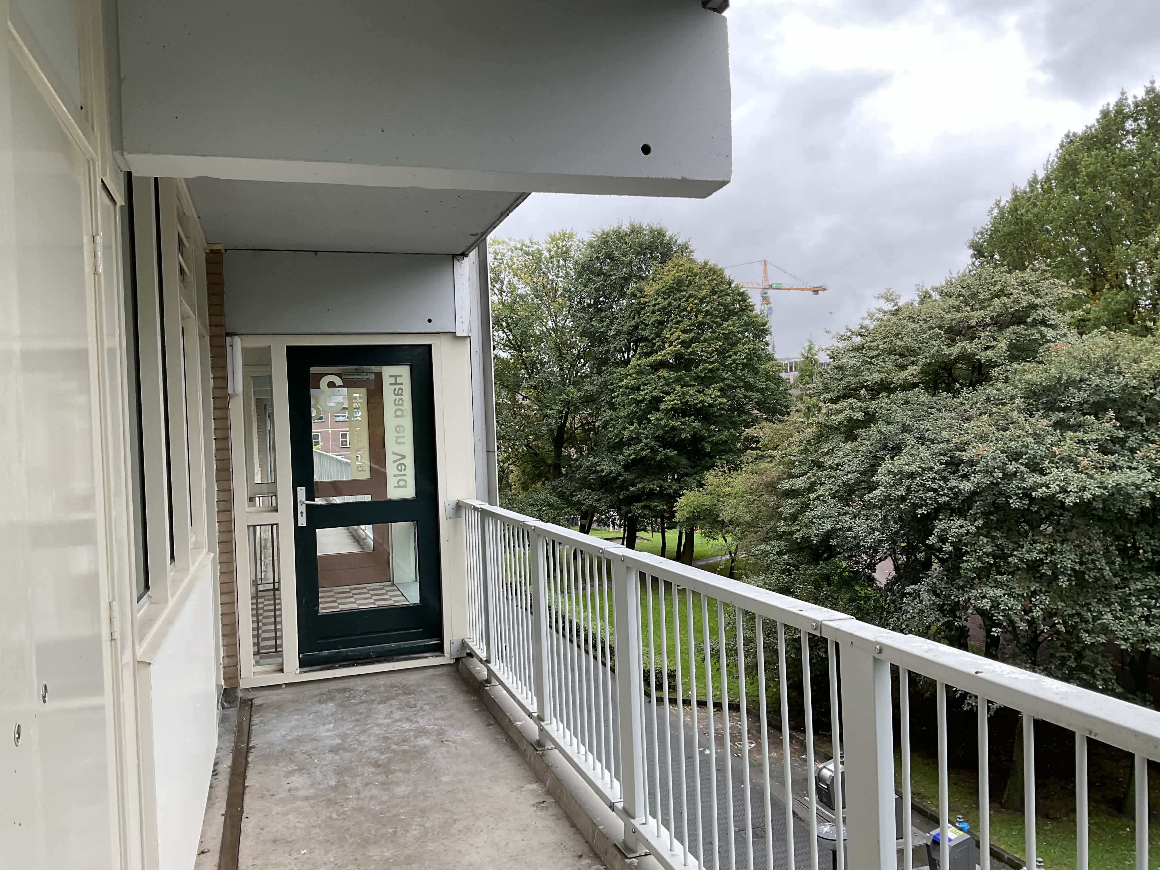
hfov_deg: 61.7
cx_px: 580
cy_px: 435
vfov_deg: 48.2
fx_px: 972
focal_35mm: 29
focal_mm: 3
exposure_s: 1/120
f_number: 1.8
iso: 20
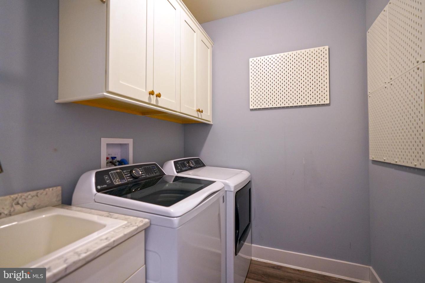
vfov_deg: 73.7
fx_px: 189
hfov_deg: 96.7
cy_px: 142
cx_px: 212
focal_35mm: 16
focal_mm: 16
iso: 1600
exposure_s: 1/160
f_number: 3.2
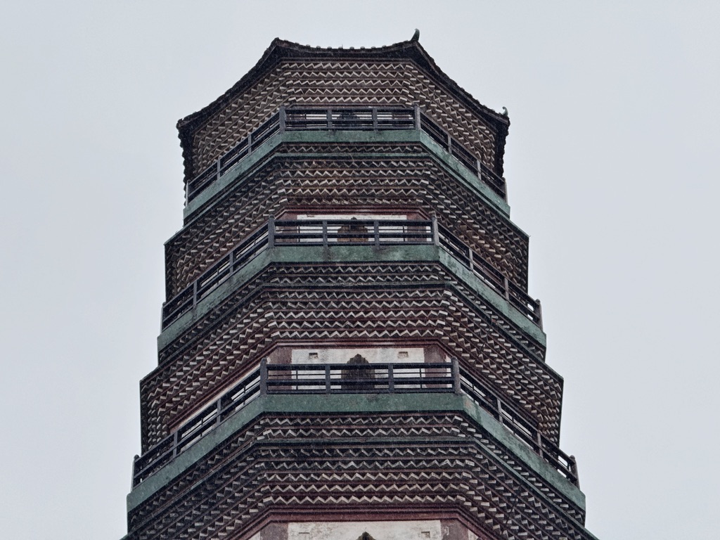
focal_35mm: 120
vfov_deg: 12.3
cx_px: 360
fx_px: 2496
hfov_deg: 16.4
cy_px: 270
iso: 50
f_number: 2.8
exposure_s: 1/751
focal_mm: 15.66
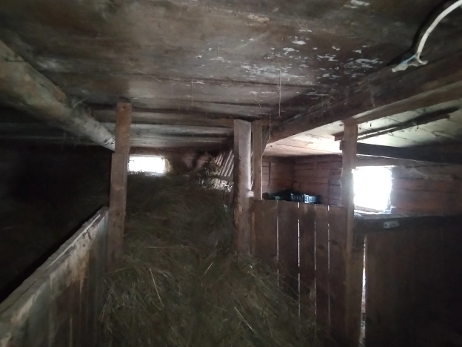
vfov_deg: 74.7
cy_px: 174
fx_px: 227
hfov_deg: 91.0
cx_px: 231
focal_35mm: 17
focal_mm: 1.42
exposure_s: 1/20
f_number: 2.2
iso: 1552
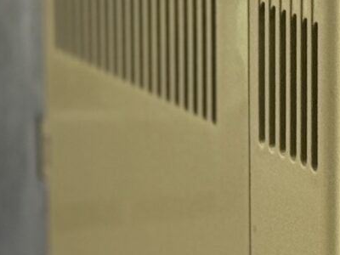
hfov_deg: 6.4
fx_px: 3015
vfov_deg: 4.8
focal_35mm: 307
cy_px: 176
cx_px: 404
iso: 200
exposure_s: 1/33
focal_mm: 6.76
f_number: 1.78
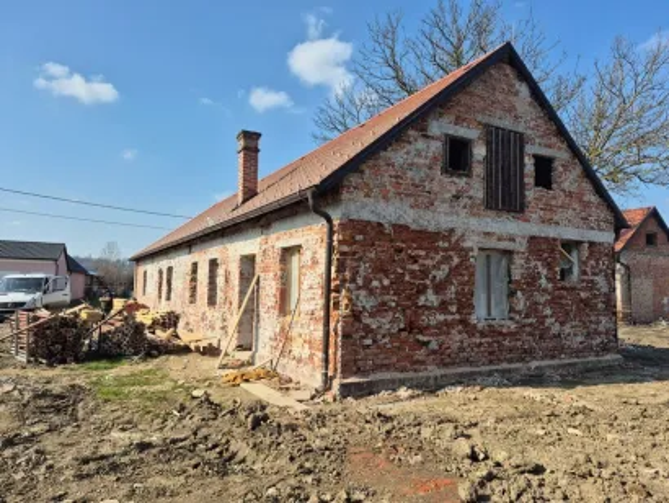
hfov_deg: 73.9
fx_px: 445
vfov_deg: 58.9
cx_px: 334
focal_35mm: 23
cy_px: 252
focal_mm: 5.4
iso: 25
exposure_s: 1/1616
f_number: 1.8
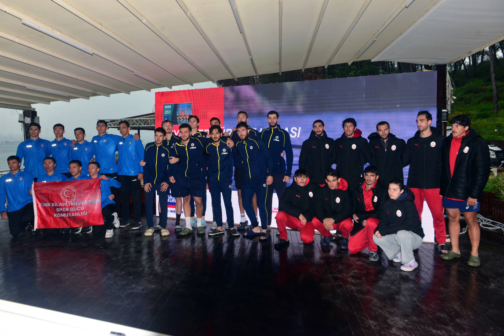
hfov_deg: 73.7
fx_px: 336
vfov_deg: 53.2
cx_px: 252
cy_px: 168
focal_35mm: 24
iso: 1000
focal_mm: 24
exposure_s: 1/200
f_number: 5.6
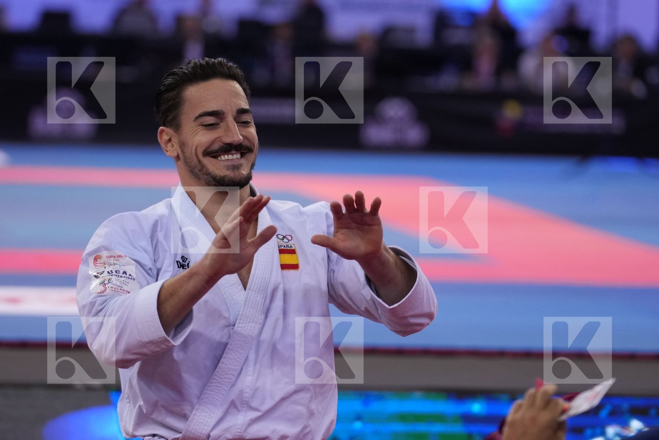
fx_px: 3423
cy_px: 220
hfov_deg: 11.0
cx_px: 330
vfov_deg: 7.3
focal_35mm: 187
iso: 2000
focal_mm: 125
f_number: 2.8
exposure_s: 1/1000
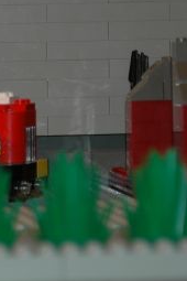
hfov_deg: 4.5
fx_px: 2345
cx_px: -110
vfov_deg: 6.8
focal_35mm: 301
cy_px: 125
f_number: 5.6
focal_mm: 80
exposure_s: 1/60
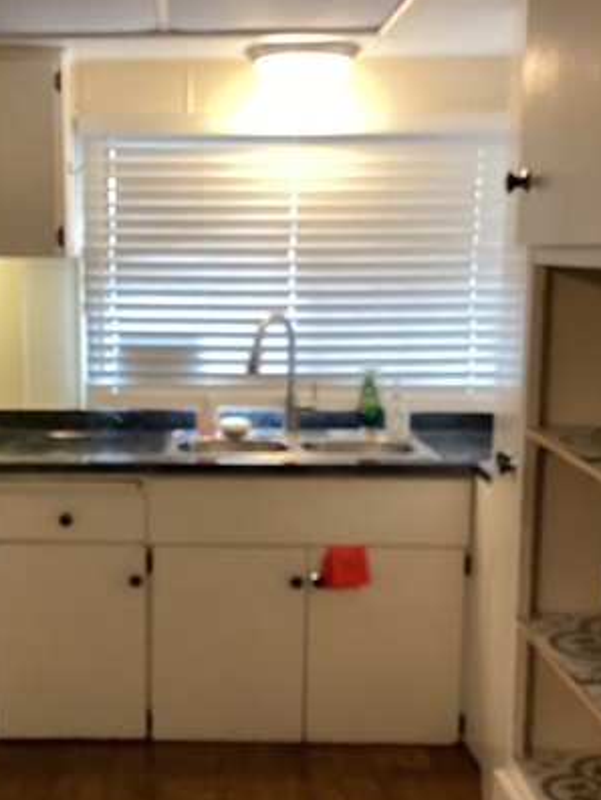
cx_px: 171
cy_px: 435
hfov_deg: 28.8
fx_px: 1157
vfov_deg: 38.1
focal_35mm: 50
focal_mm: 3.3
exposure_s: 1/60
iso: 125
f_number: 2.4
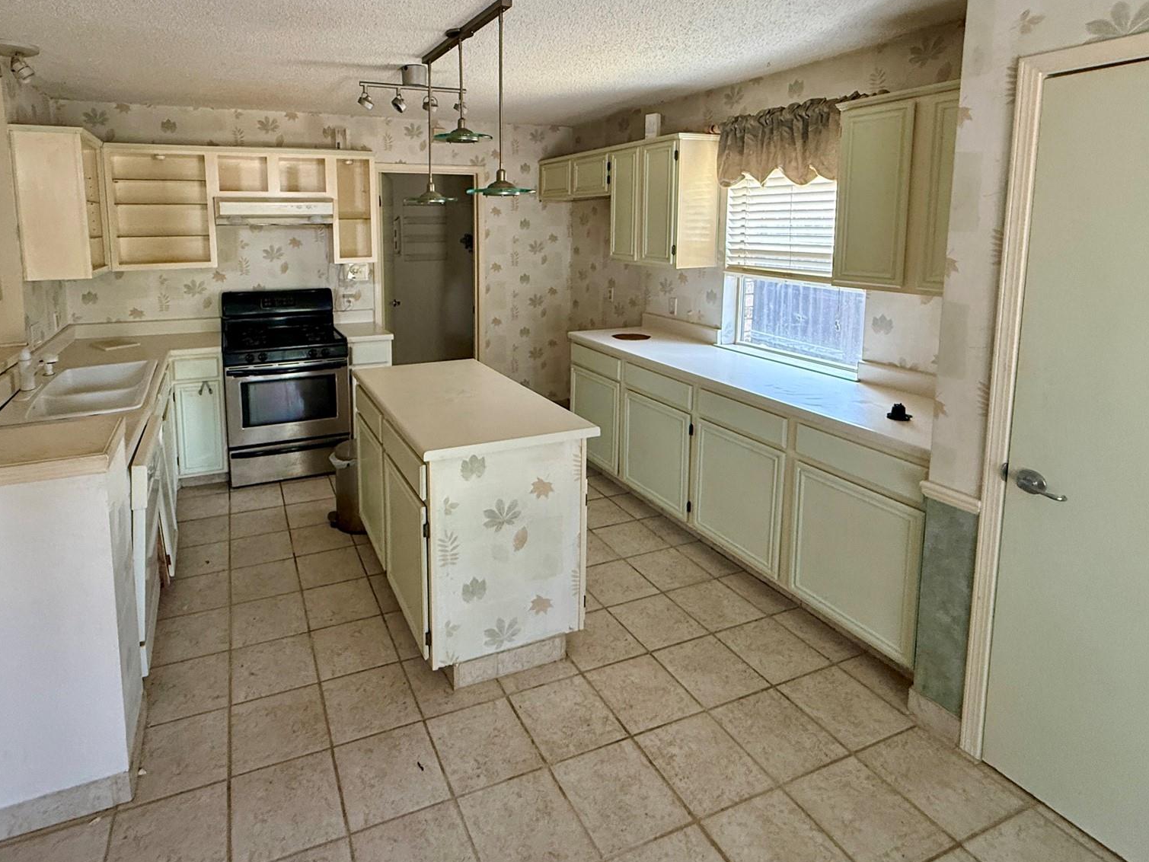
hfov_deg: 83.8
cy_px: 299
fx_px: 631
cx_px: 470
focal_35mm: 19
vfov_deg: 67.1
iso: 320
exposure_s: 1/64
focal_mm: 2.22
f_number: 2.2
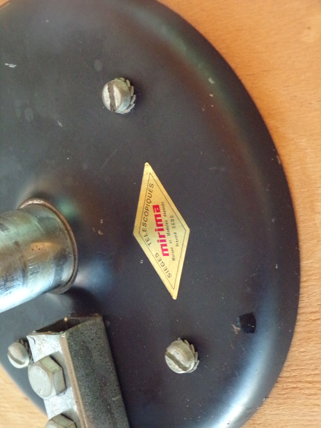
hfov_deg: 22.6
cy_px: 214
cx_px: 160
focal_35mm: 65
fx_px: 804
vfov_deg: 29.8
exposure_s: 1/7
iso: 800
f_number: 3.8
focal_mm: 11.6
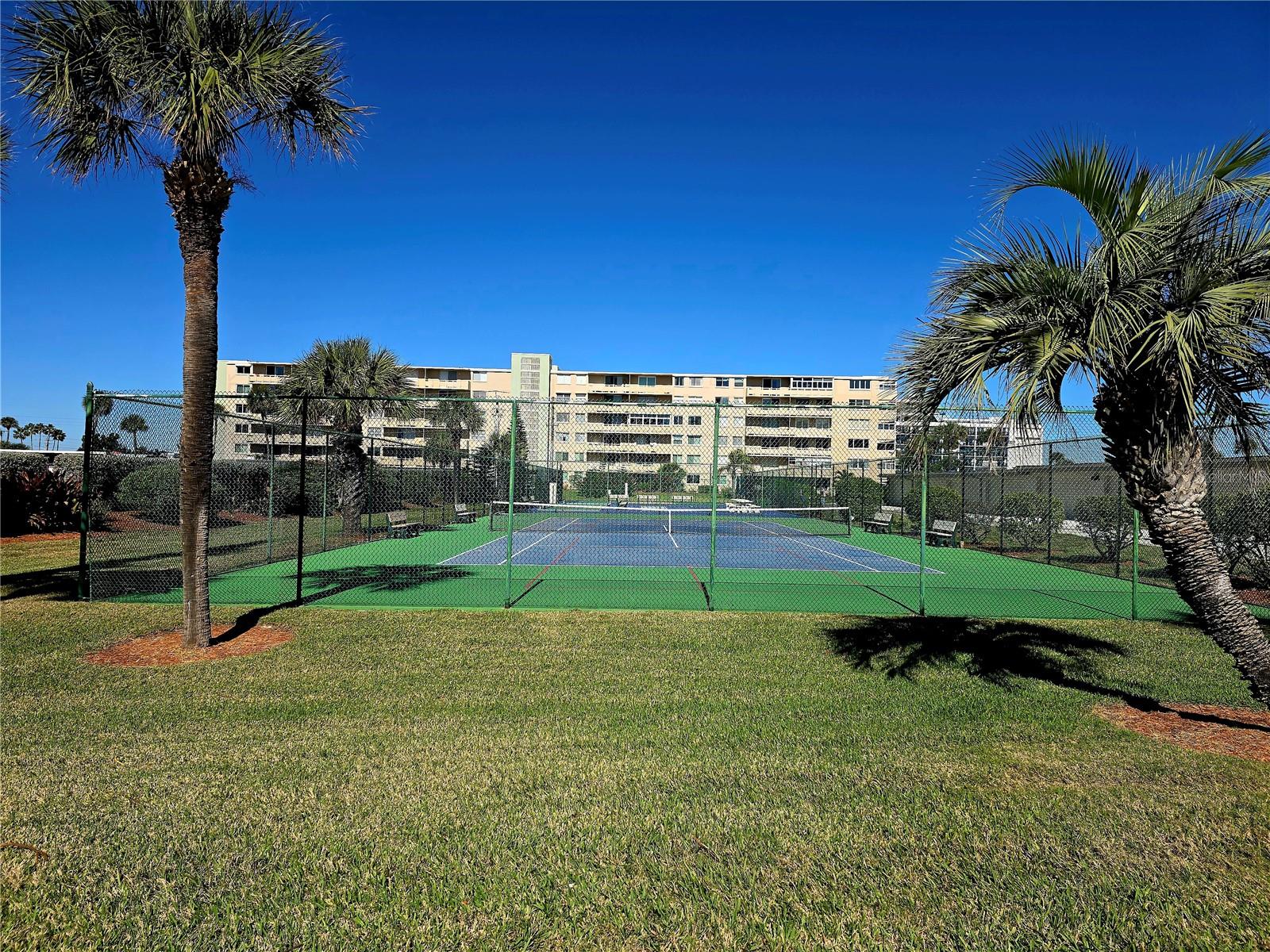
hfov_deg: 73.9
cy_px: 476
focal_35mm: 23
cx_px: 635
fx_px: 844
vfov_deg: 58.9
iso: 12
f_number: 1.7
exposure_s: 1/1429
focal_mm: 6.3
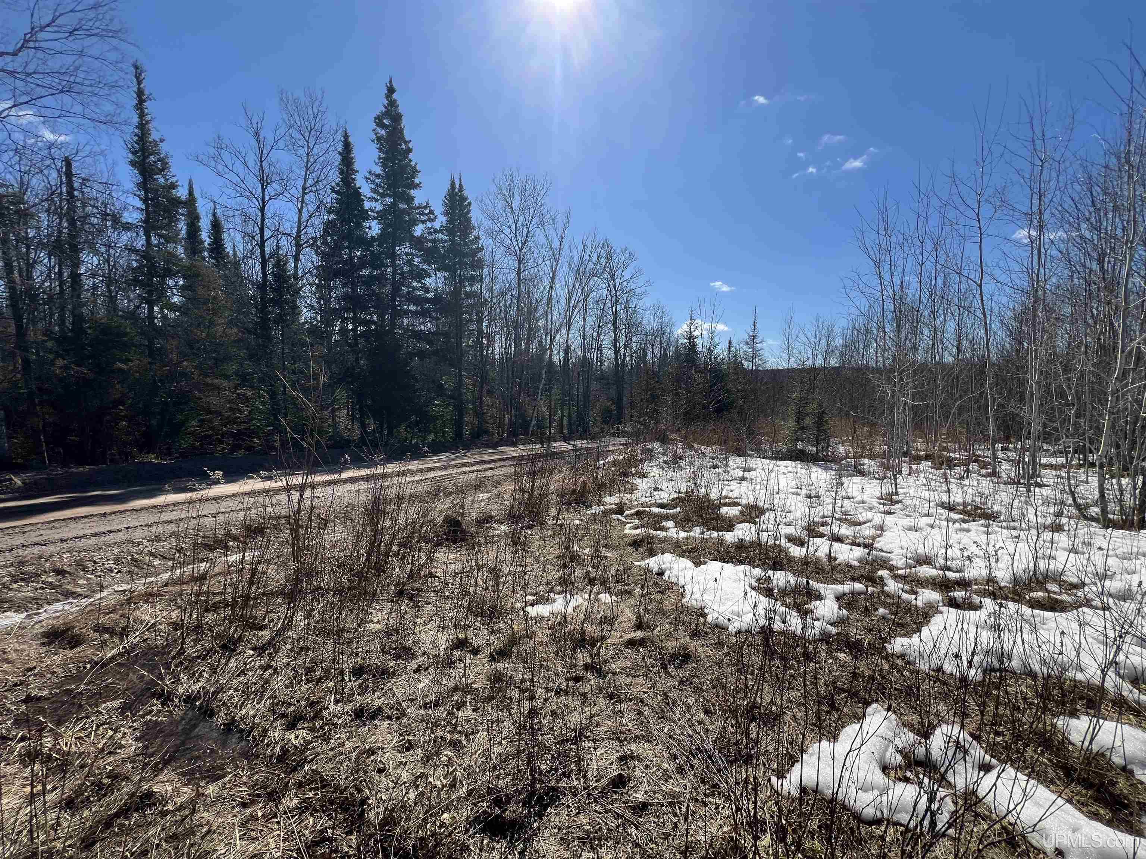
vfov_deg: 89.9
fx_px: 430
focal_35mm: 13
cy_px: 430
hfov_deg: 106.2
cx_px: 573
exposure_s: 1/1783
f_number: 1.8
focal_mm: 1.57
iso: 32
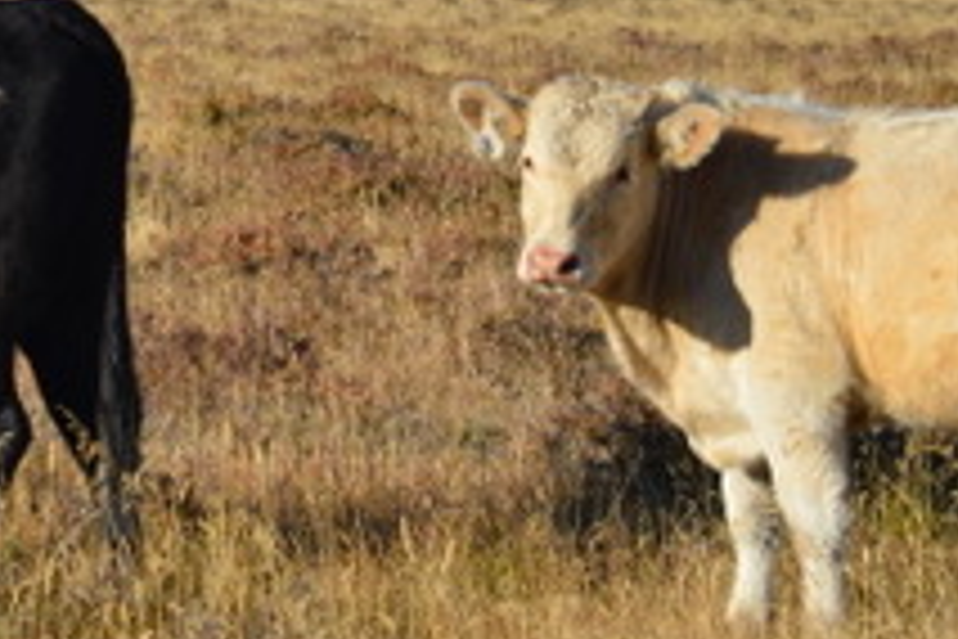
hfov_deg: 7.9
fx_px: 6892
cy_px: 70
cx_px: 175
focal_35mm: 259
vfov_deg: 5.3
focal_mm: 86
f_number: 13
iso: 640
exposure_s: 1/640
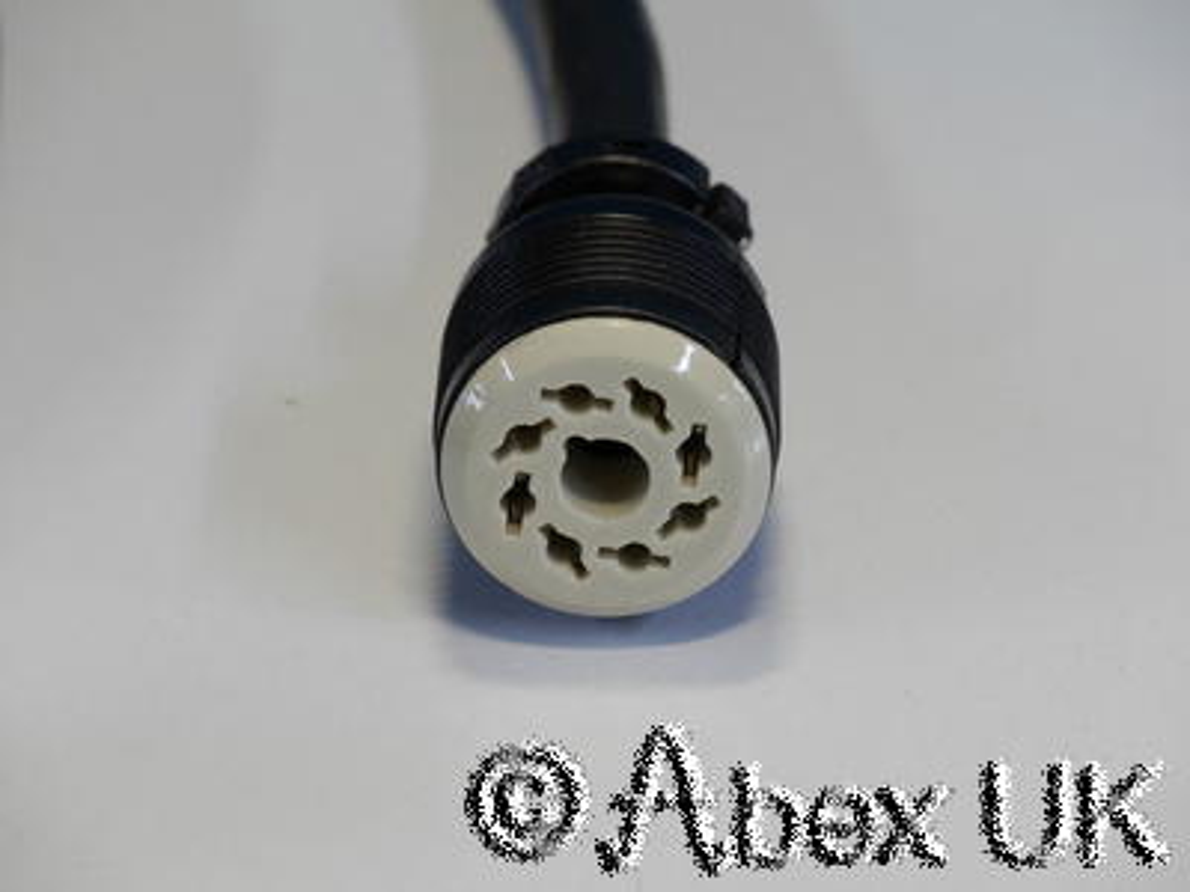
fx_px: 9626
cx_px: 595
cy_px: 446
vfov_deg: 5.3
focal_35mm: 280
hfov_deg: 7.1
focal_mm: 140
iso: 200
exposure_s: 1/13
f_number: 8
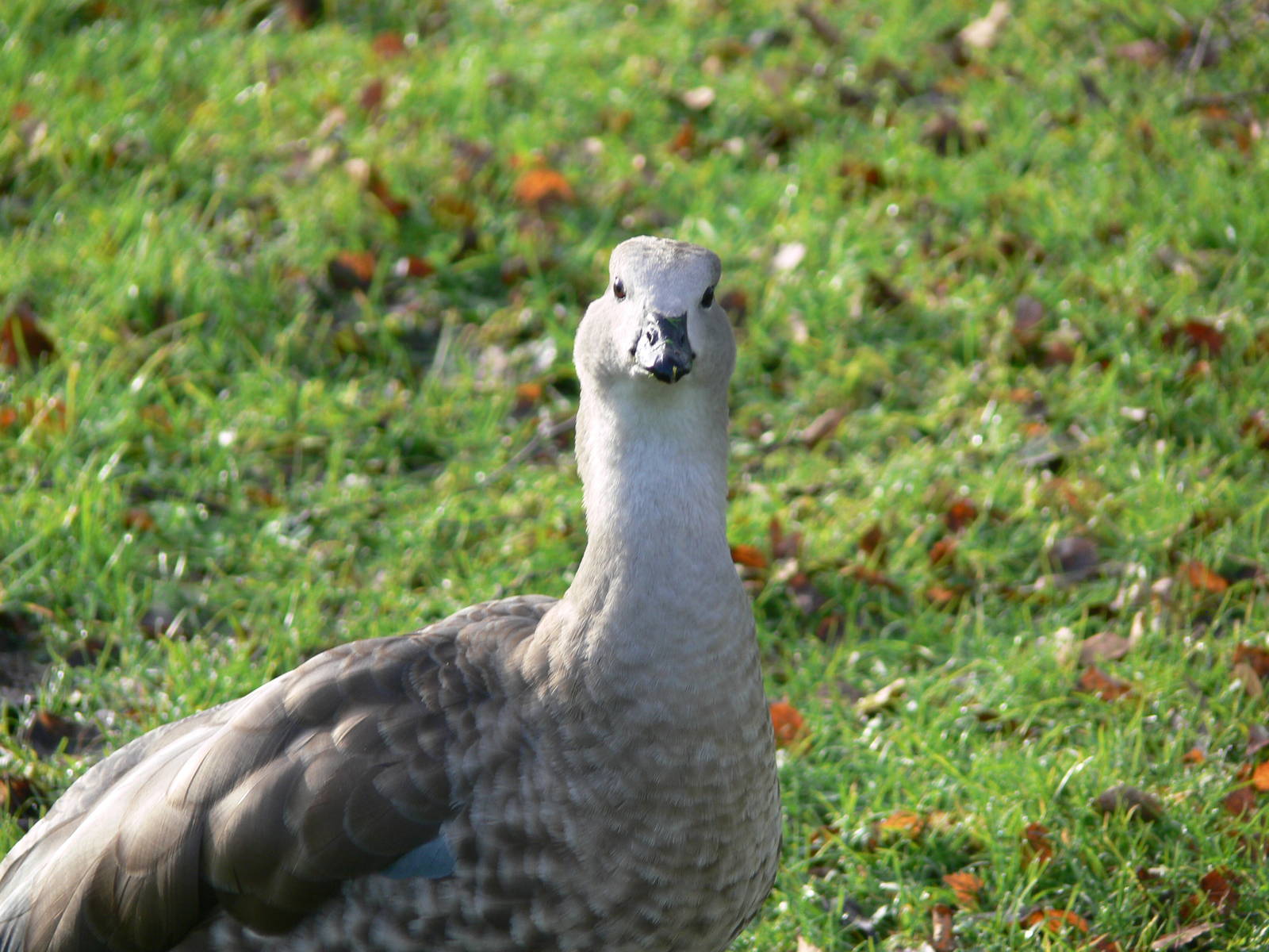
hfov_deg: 4.7
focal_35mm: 420
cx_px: 634
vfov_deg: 3.5
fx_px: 15397
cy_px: 476
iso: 80
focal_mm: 88.8
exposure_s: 1/100
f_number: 4.5
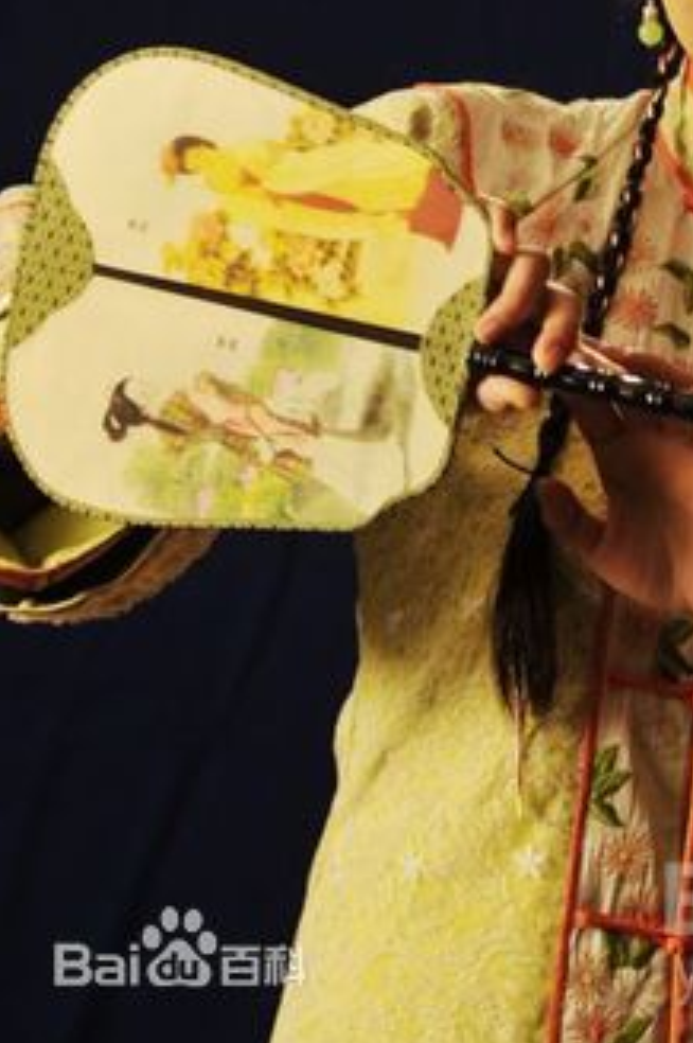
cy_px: 200
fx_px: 5816
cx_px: 577
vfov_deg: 10.2
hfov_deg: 6.8
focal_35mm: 201
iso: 320
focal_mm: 80
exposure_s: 1/60
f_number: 2.8
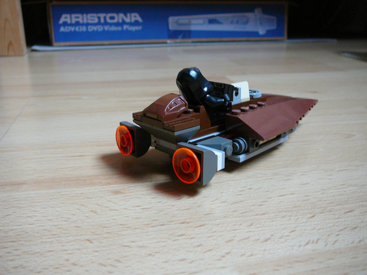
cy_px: 138
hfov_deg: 52.6
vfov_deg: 40.7
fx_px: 371
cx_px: 184
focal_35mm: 35
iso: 200
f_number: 2.8
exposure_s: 1/25
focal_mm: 5.2
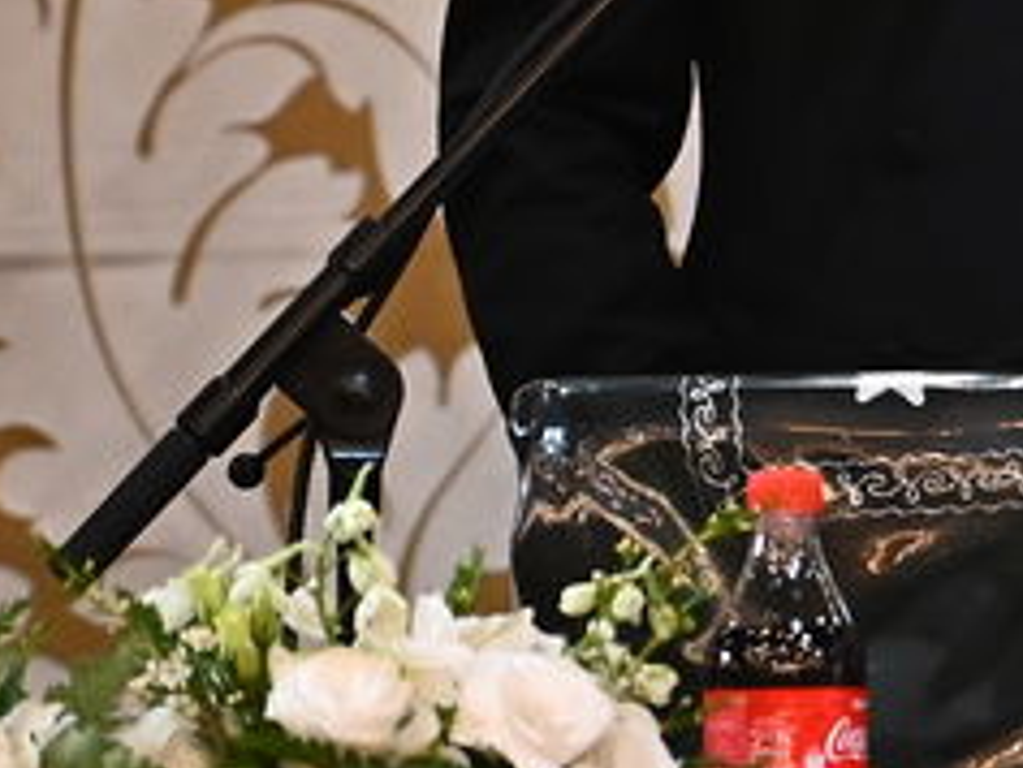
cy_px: 0
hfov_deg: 3.4
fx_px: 17090
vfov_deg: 2.6
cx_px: 2914
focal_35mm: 578
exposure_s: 1/200
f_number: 4.5
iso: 3200
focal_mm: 102
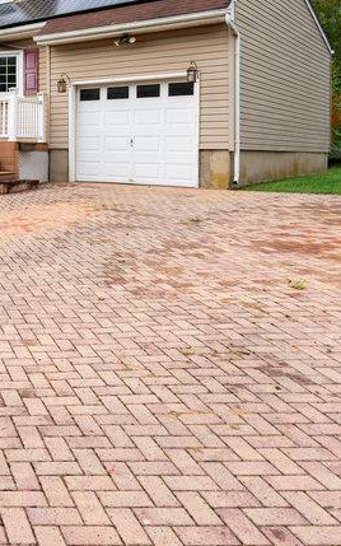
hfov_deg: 26.3
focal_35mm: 38
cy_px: 179
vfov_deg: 50.6
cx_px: -144
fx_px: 565
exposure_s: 1/200
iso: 125
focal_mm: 16
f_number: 5.6
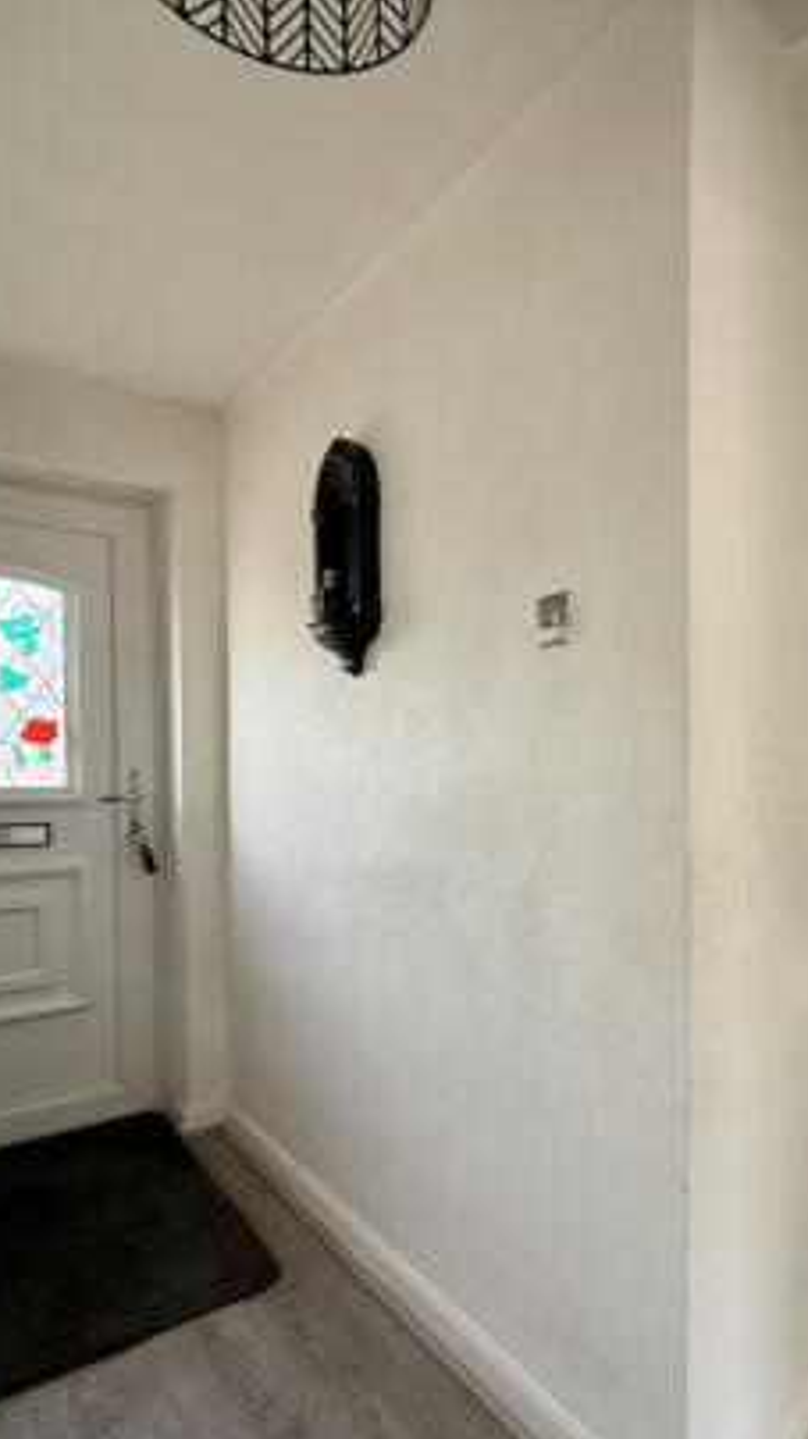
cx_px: 650
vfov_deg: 81.1
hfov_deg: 48.5
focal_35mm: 22
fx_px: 839
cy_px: 775
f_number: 2.2
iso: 320
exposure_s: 1/100
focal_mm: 2.22
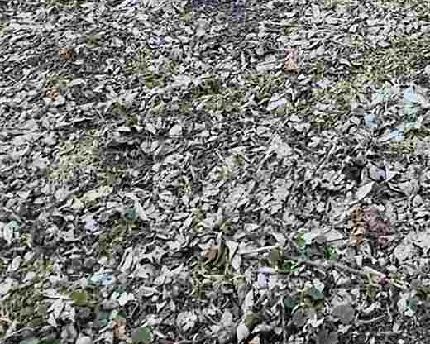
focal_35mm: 75
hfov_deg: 24.4
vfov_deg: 16.4
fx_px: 954
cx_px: 416
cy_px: -309
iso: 50
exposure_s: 1/60
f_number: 2.2
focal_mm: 2.2
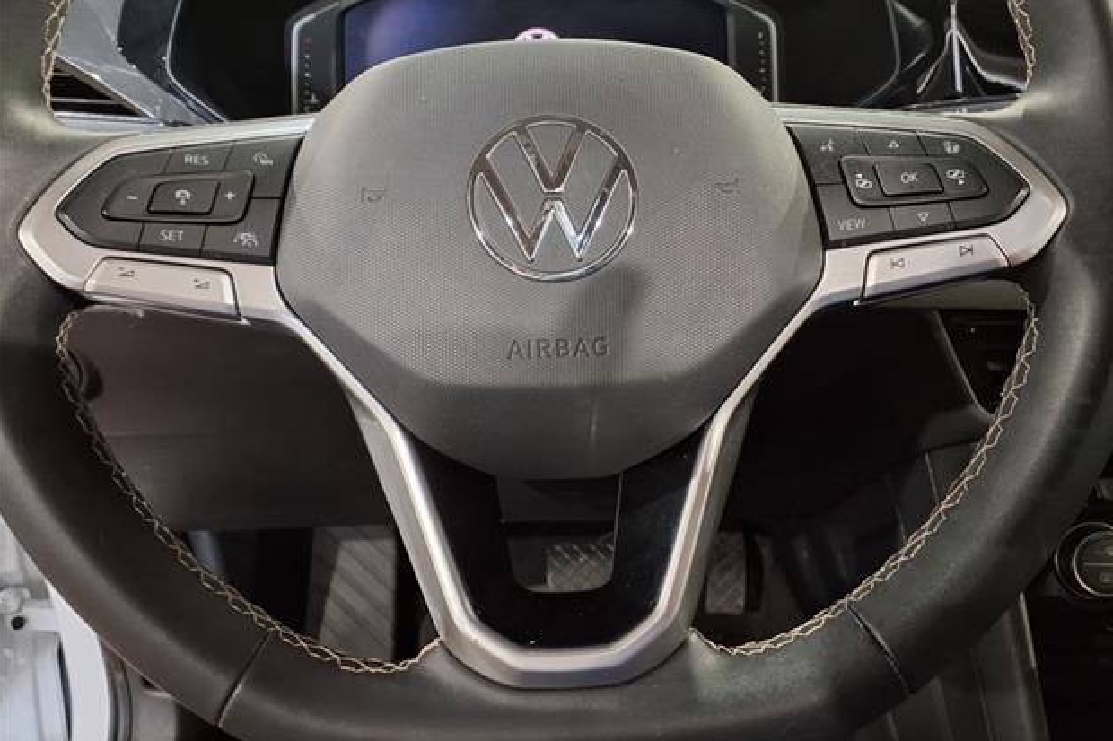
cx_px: 571
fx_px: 896
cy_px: 343
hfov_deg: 63.7
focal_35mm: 29
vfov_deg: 44.9
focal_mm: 3.58
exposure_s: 1/20
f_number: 1.9
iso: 400
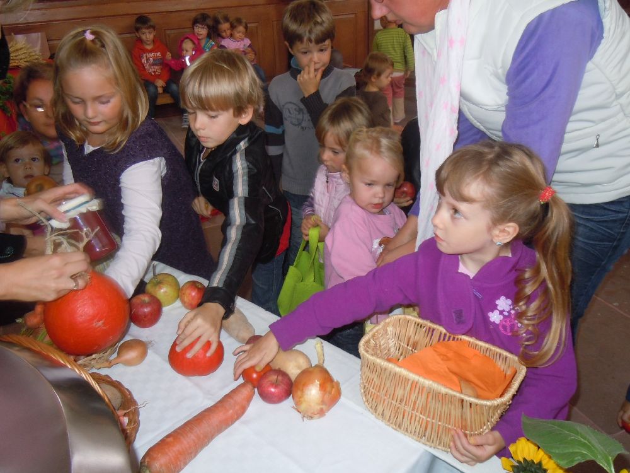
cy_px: 236
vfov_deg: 46.8
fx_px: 546
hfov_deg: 60.0
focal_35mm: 30
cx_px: 315
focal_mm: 5.4
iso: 200
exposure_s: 1/30
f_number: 3.5
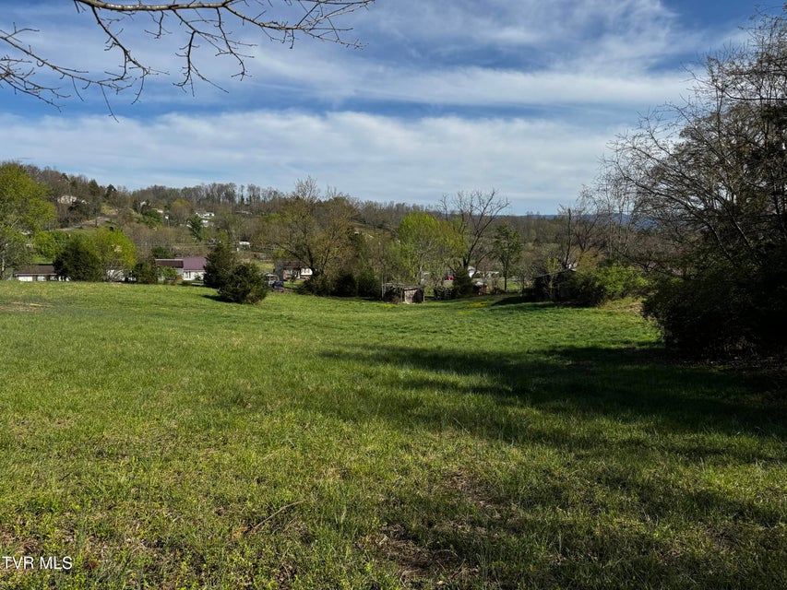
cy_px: 295
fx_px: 546
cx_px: 394
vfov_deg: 56.8
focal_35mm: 24
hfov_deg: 71.6
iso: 80
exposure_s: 1/5348
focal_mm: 6.76
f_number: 1.78
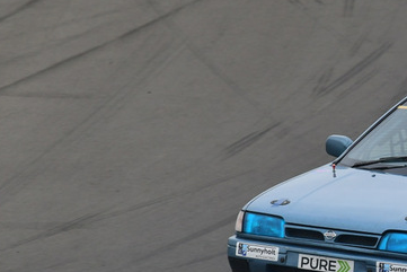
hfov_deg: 1.2
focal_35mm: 1664
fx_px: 18819
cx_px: 434
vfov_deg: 0.8
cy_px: 125
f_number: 10
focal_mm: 500
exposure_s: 1/640
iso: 640
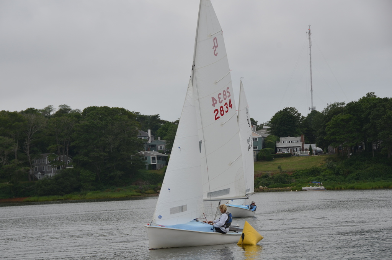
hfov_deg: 17.1
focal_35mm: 120
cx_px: 196
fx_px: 1304
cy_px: 130
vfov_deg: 11.4
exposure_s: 1/250
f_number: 8
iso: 160
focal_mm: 80
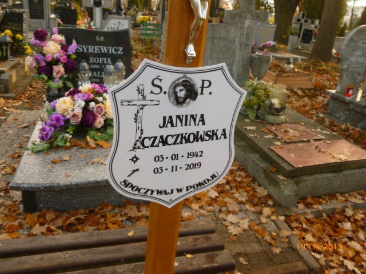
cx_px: 183
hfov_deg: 63.4
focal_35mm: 28
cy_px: 137
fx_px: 296
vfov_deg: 49.7
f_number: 3.3
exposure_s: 1/200
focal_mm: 5
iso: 200
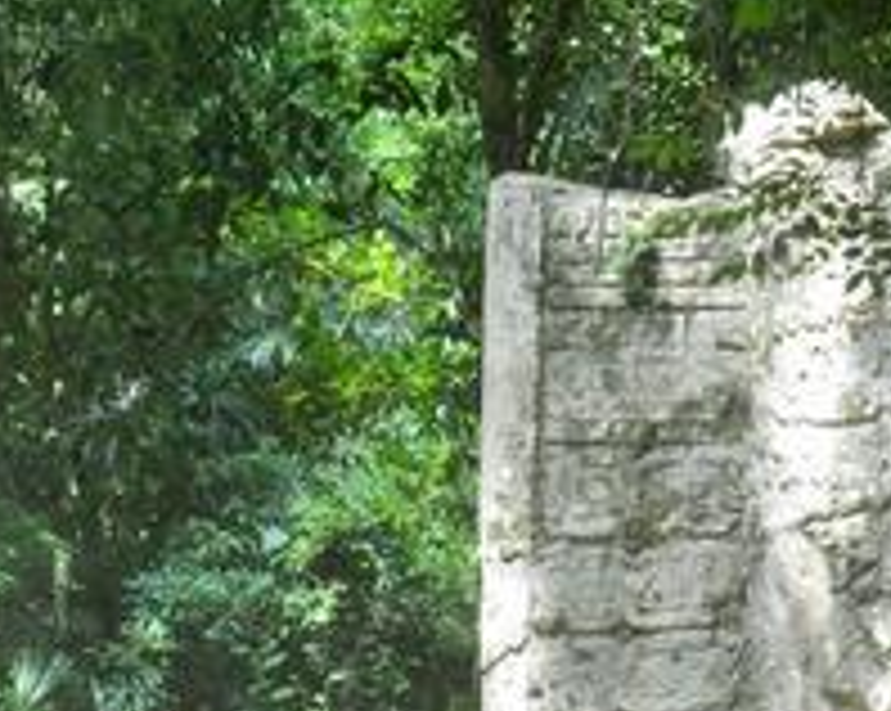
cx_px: 310
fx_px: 5142
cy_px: 738
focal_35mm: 195
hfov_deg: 9.9
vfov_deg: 7.9
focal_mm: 55
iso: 3200
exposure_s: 1/50
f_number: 22
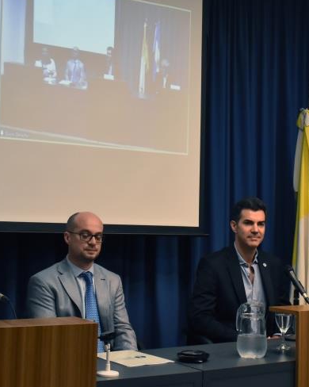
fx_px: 778
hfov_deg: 22.4
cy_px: 162
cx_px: 194
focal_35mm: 68
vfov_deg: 27.9
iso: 3200
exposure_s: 1/200
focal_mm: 23
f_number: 7.1
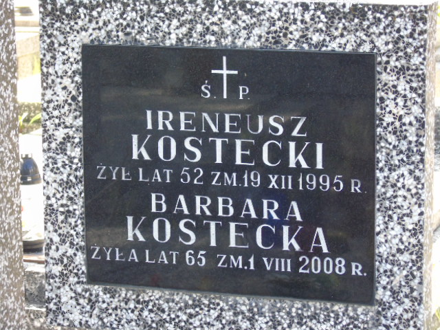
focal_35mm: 142
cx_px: 220
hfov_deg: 13.9
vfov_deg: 10.4
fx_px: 1805
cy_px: 165
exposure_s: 1/125
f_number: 4.7
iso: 320
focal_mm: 25
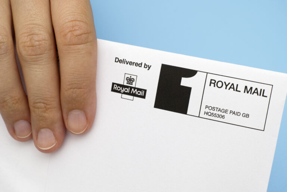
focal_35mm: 75
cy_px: 96
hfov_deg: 27.0
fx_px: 598
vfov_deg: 18.2
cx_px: 144
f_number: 10
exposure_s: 1/200
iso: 100
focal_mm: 50
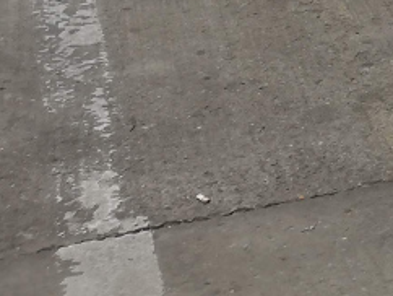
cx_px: 965
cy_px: -472
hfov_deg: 11.2
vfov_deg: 9.0
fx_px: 1648
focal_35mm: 145
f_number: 2.2
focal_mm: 3.81
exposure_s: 1/256
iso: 50
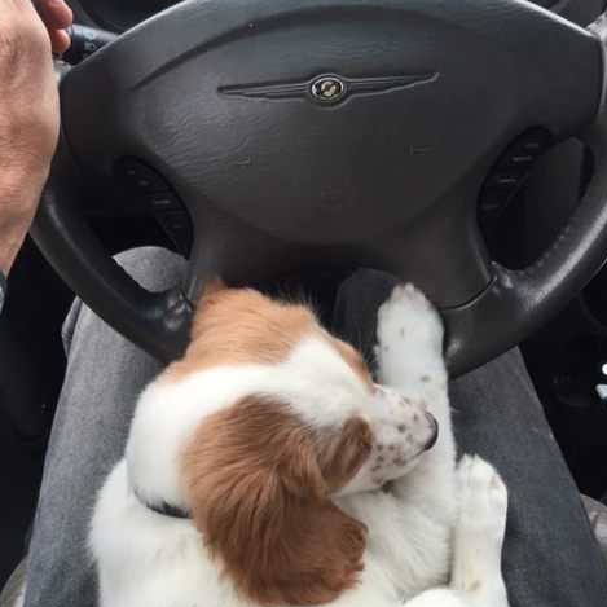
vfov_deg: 46.8
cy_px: 383
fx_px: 694
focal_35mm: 35
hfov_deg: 47.2
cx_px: 300
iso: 32
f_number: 2.2
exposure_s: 1/40
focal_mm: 4.15
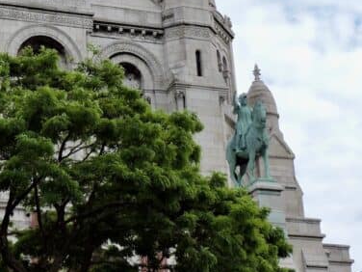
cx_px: -15
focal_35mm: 128
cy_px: -87
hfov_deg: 15.1
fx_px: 1339
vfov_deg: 11.3
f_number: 3.5
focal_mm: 8.4
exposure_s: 1/800
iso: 100
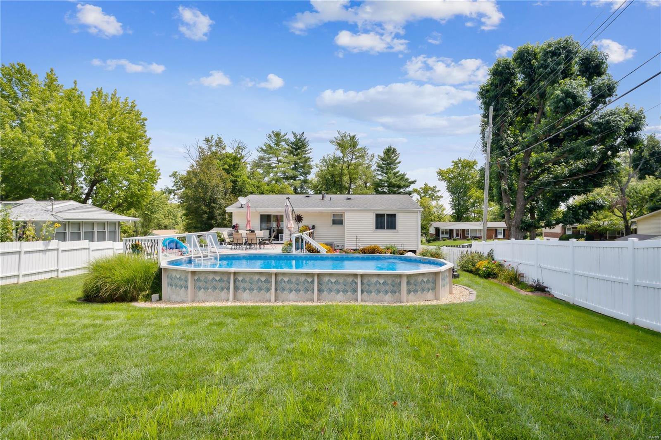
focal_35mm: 18
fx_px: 325
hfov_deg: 91.0
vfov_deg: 68.3
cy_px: 220
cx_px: 330
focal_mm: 17.7
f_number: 8
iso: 100
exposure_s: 1/200
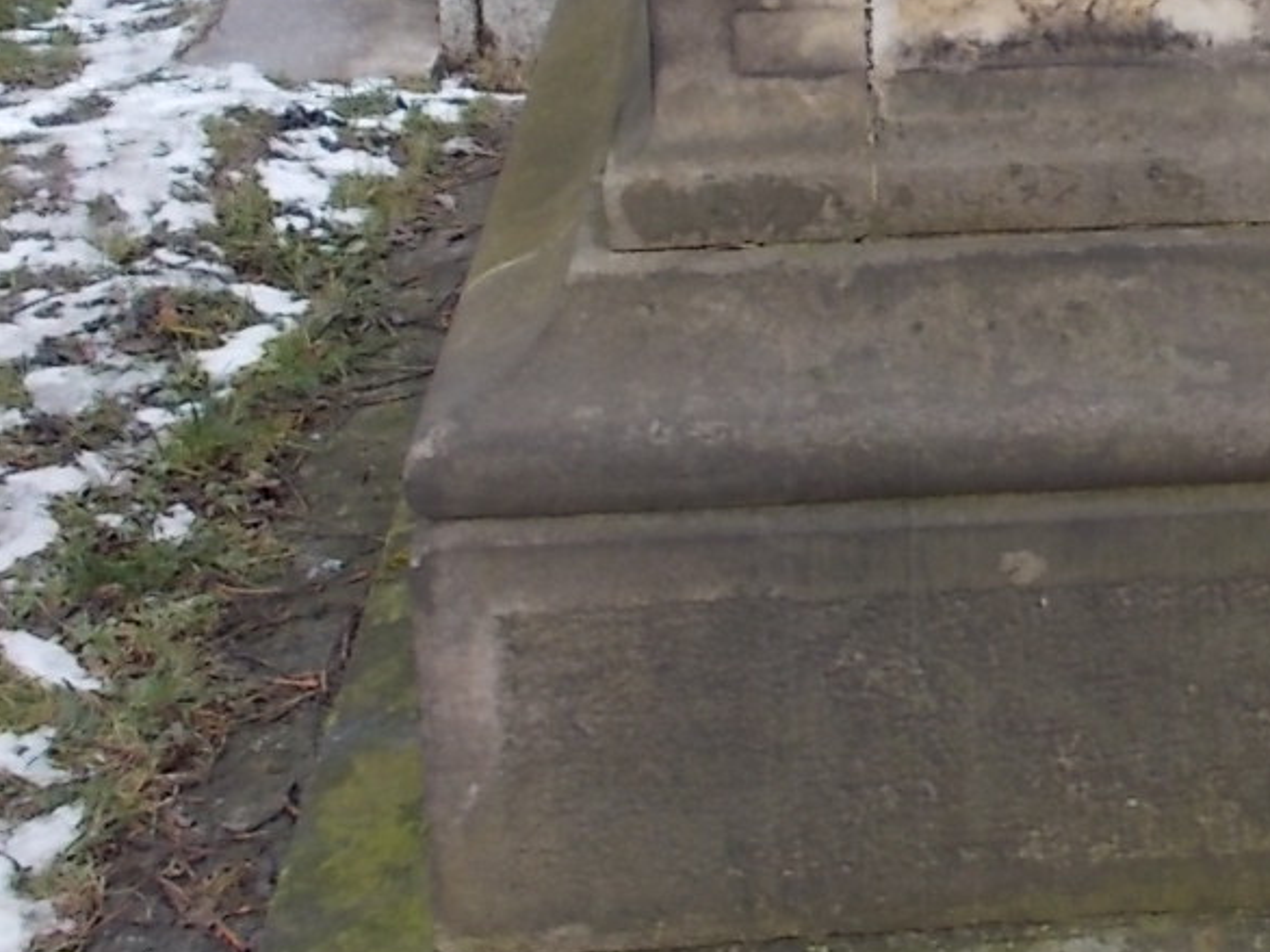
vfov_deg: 20.0
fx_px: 2604
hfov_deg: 26.8
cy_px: -43
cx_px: 1058
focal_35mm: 71
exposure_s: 1/160
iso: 80
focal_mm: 4.6
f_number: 3.2
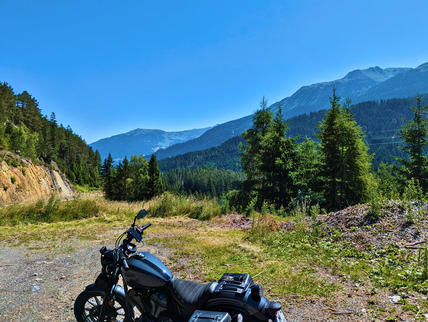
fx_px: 297
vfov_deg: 56.9
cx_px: 214
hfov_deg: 71.5
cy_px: 161
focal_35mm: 24
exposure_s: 1/1795
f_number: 1.85
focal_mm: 6.81
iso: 44
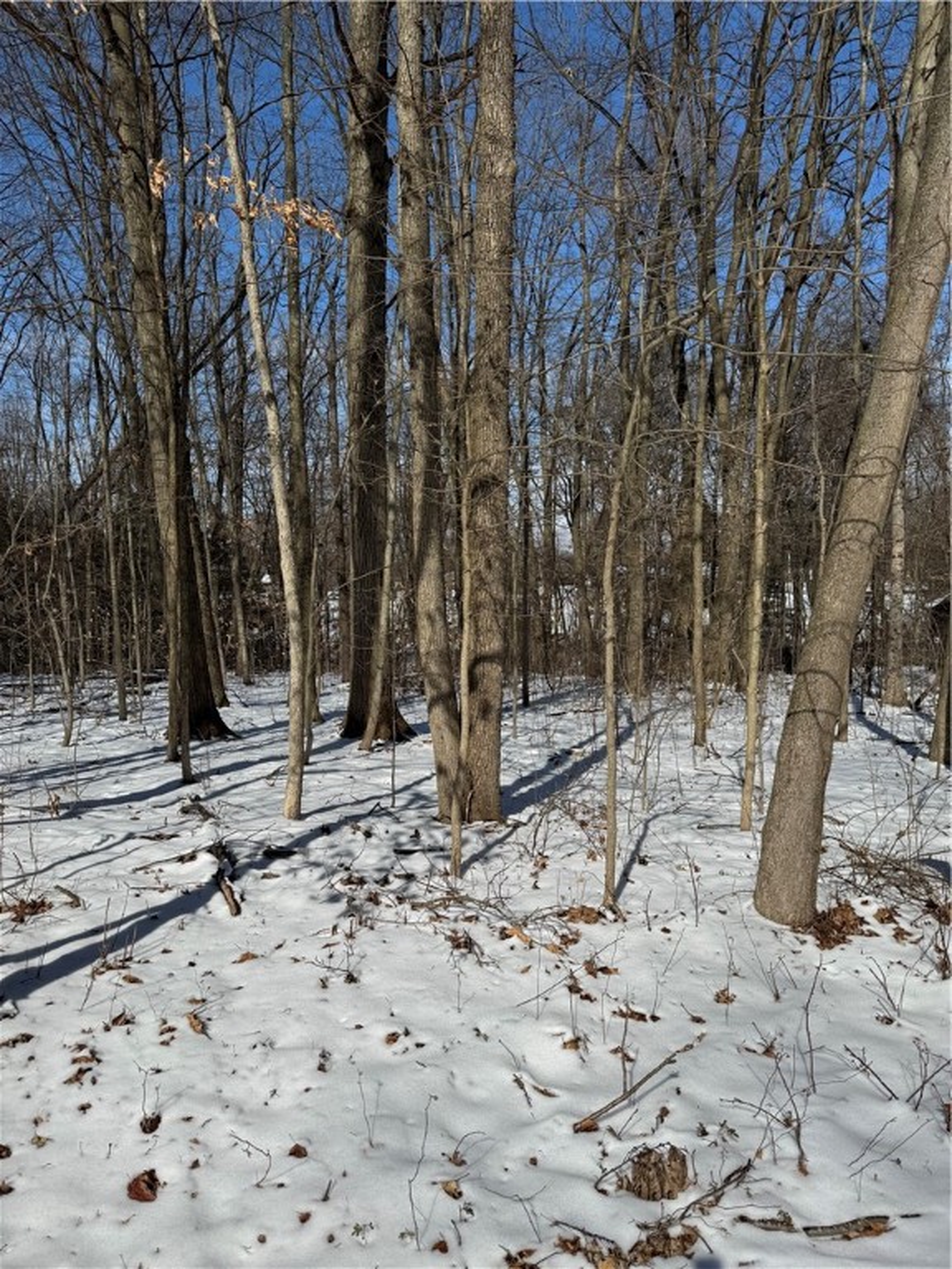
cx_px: 476
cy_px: 634
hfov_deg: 56.8
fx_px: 880
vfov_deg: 71.6
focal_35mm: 24
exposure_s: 1/12346
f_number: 1.78
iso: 80
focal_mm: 6.76
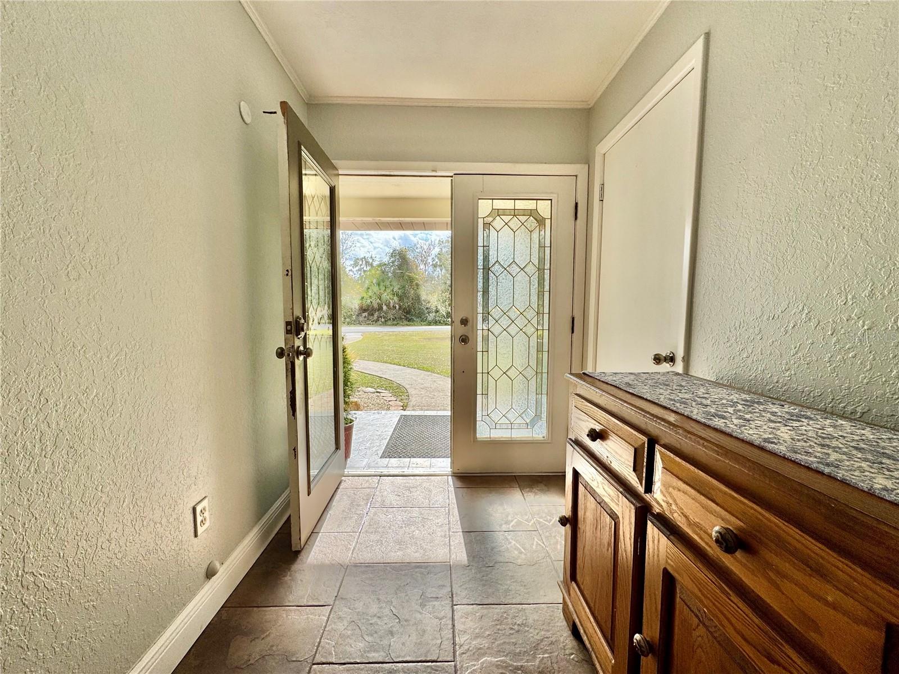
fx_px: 364
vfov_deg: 85.7
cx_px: 450
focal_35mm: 14
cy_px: 337
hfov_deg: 102.1
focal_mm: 2.22
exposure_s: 1/868
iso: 40
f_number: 2.2
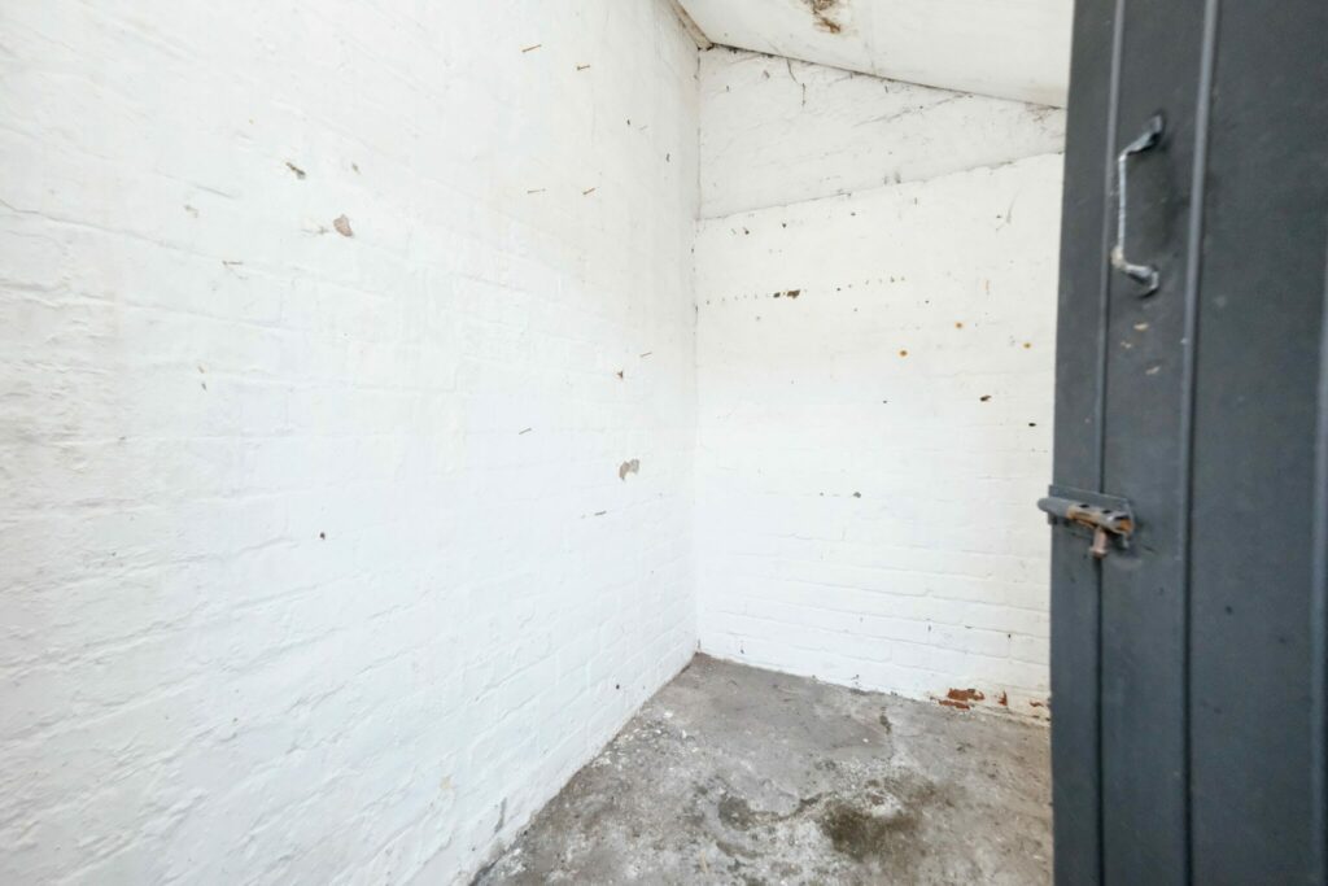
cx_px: 664
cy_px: 443
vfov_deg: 77.3
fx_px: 553
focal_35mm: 15
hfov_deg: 100.4
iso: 4000
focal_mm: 10
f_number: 4
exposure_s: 1/26
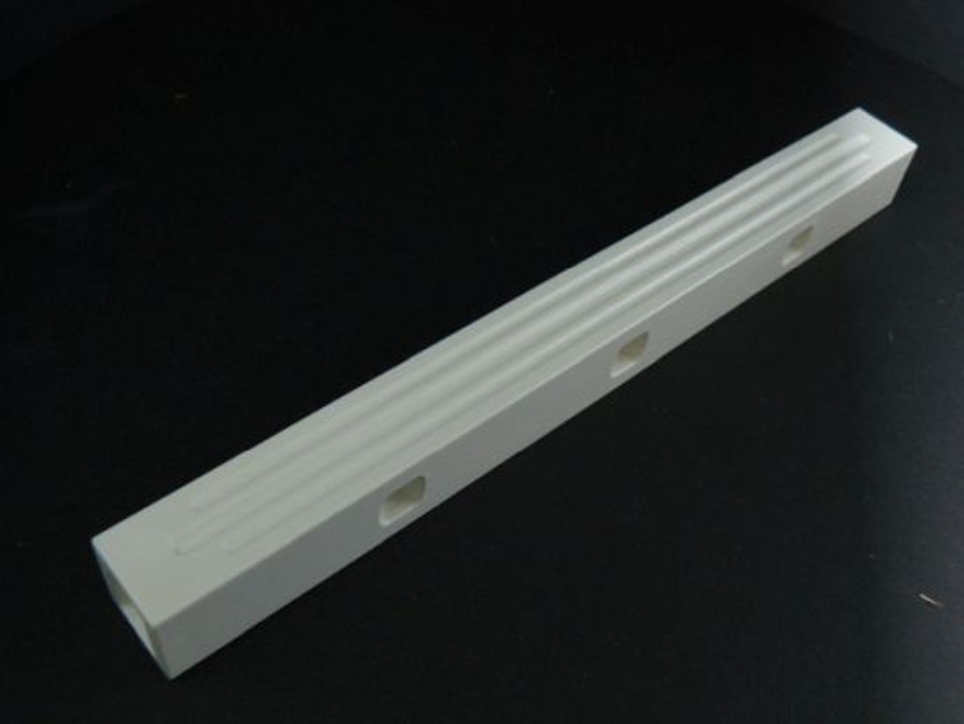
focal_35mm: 36
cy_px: 362
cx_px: 482
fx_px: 1003
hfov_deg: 51.3
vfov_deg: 39.7
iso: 100
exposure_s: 1/15
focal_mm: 6
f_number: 4
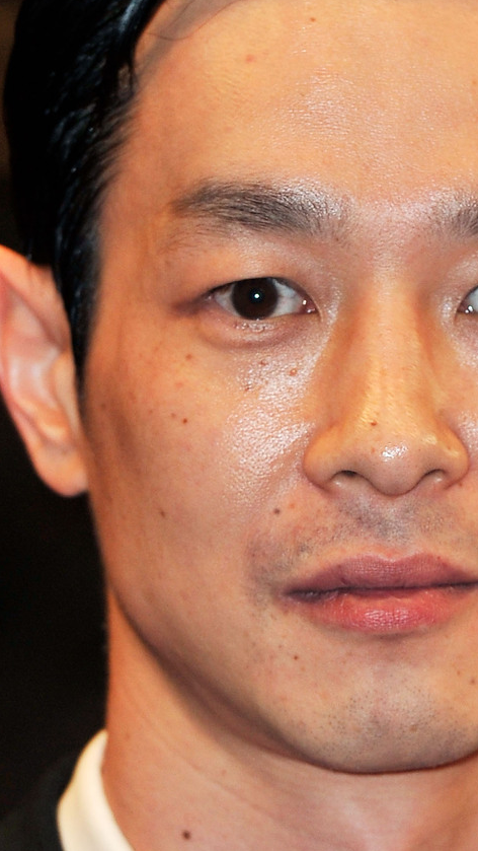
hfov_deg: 2.4
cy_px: 717
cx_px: 372
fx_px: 11220
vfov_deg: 4.3
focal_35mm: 498
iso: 800
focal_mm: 195
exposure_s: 1/250
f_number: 5.6
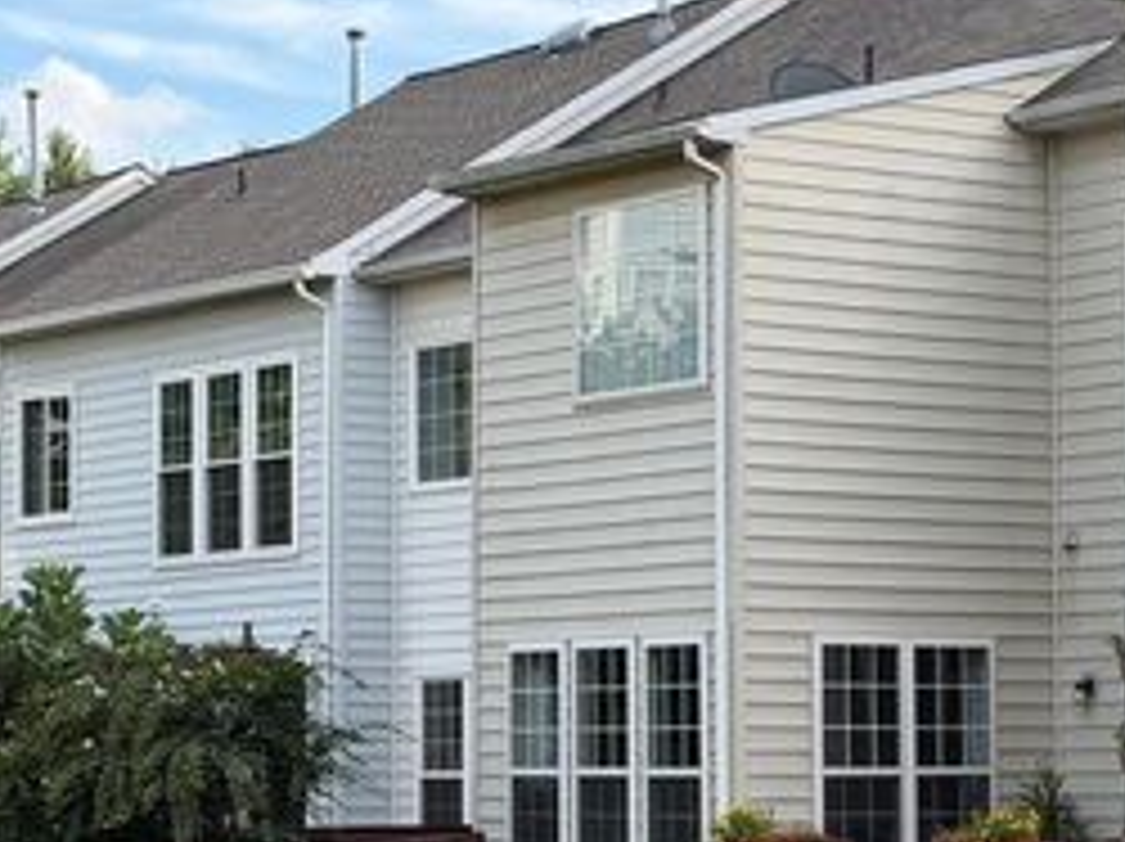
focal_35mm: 114
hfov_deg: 17.3
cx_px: 540
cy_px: 601
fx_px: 3701
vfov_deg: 12.9
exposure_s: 1/1403
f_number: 1.78
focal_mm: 6.76
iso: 80
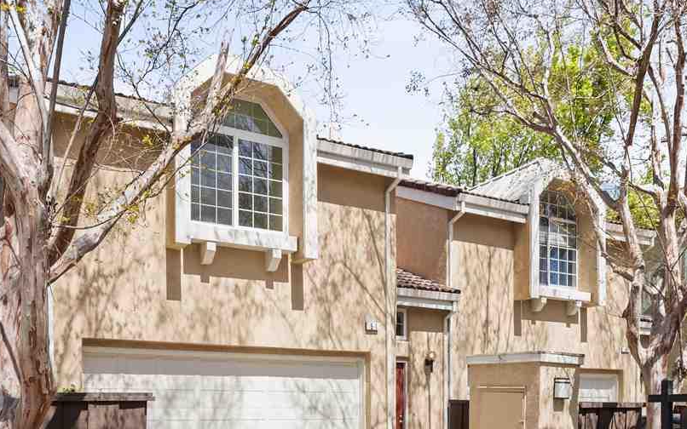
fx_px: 637
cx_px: 275
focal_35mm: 34
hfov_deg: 56.3
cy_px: 309
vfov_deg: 36.6
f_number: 8
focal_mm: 21
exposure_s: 1/250
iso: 640
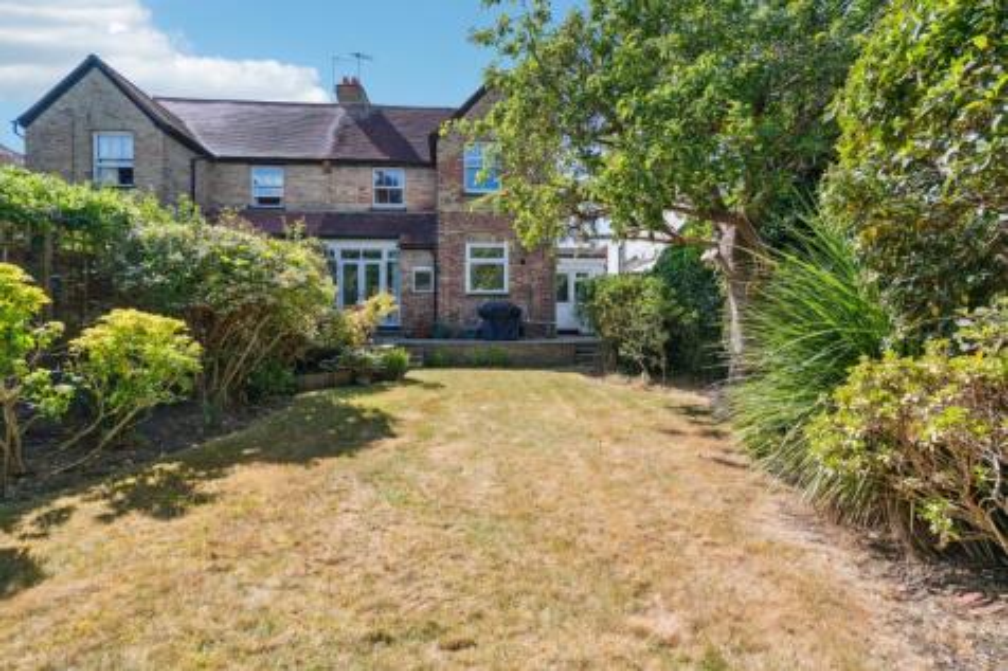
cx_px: 504
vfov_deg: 73.7
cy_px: 336
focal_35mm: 16
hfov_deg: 96.8
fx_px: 448
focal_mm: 16
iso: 640
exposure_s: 1/500
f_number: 5.6
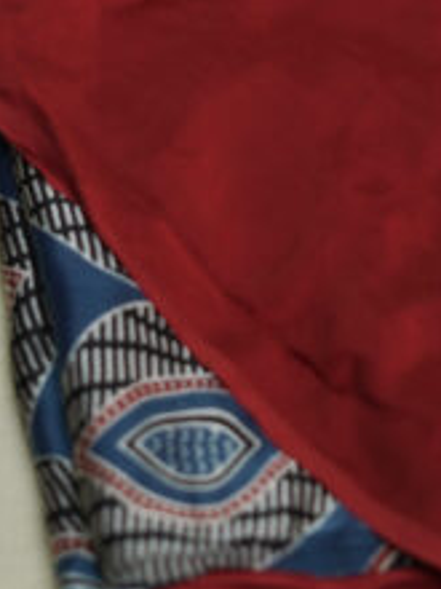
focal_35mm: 146
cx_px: 440
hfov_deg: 10.1
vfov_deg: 13.3
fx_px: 2480
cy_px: -52
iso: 400
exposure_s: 1/250
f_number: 2.5
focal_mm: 50
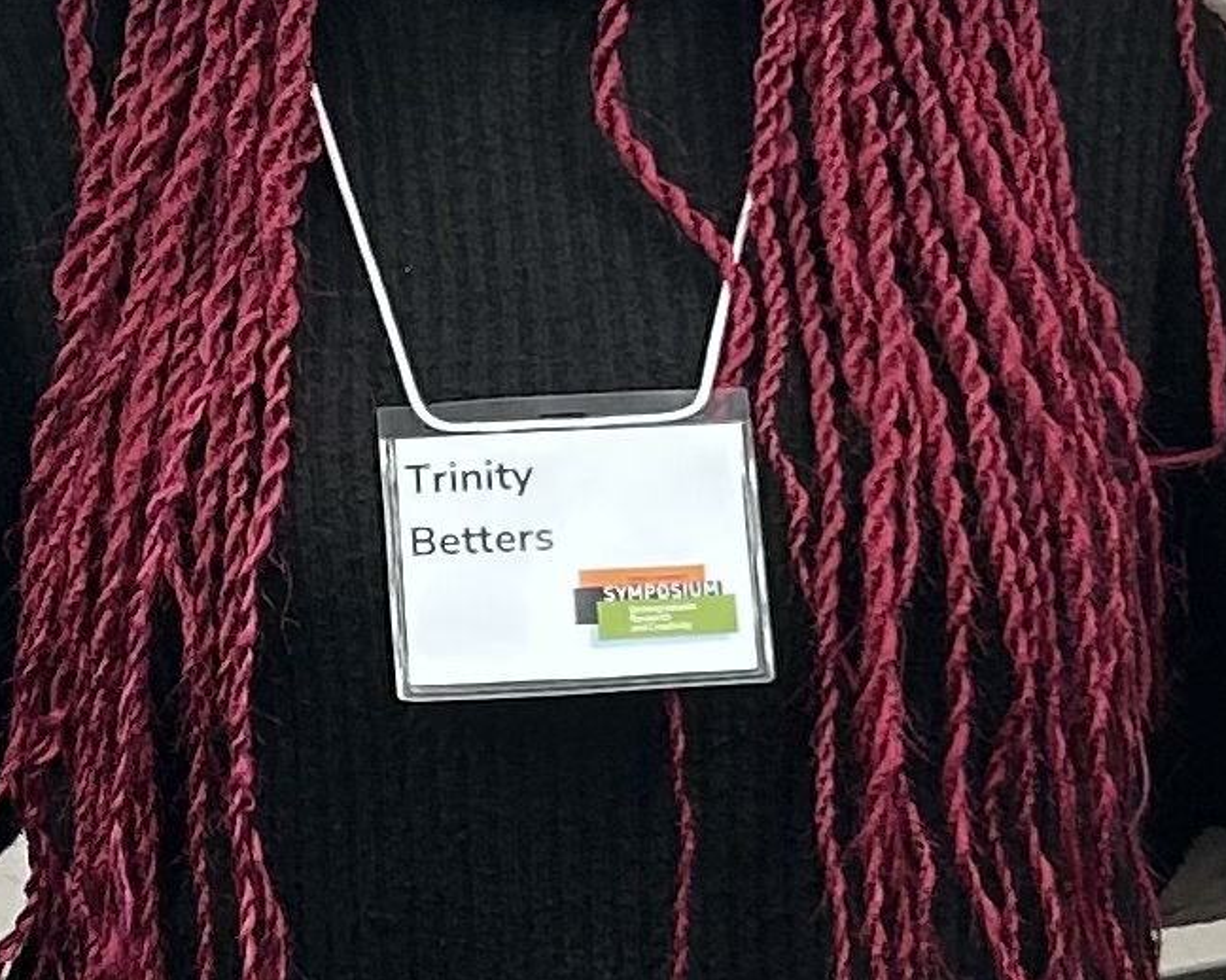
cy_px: 518
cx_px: 8
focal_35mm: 158
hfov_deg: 12.1
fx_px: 5731
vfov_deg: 9.8
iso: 100
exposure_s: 1/44
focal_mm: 5.7
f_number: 1.5
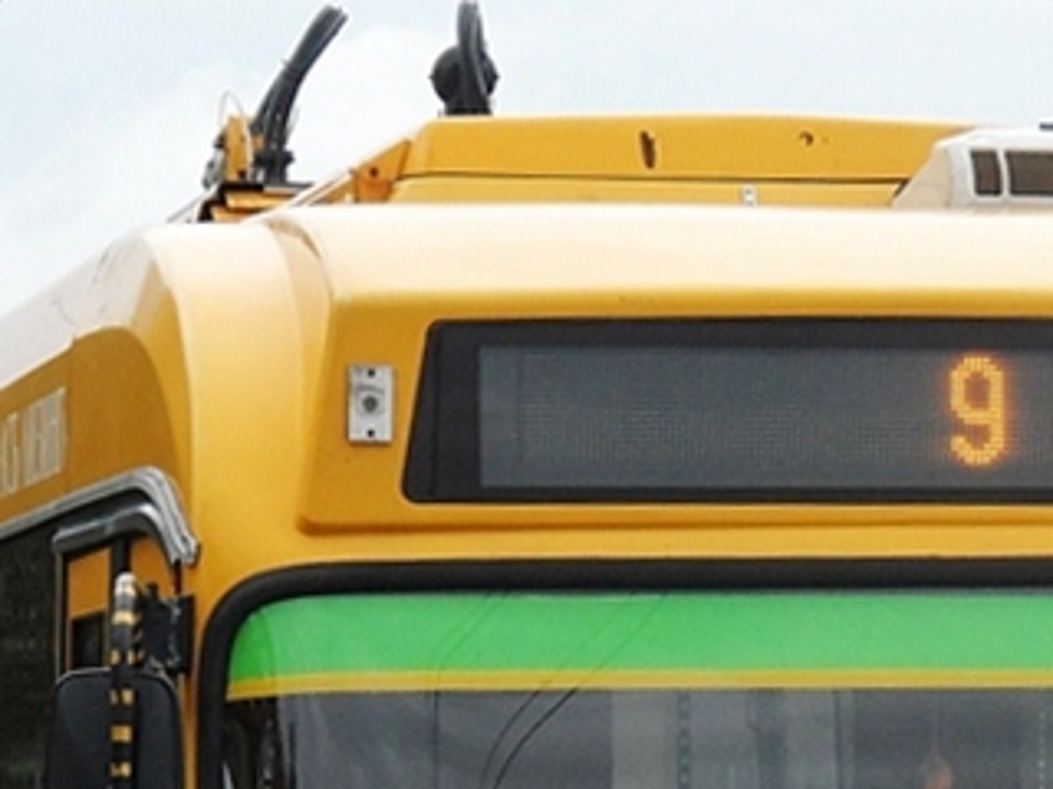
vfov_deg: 6.6
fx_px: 6814
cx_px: 1116
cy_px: 782
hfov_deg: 8.8
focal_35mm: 224
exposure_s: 1/45
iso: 120
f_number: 4.6
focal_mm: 12.8
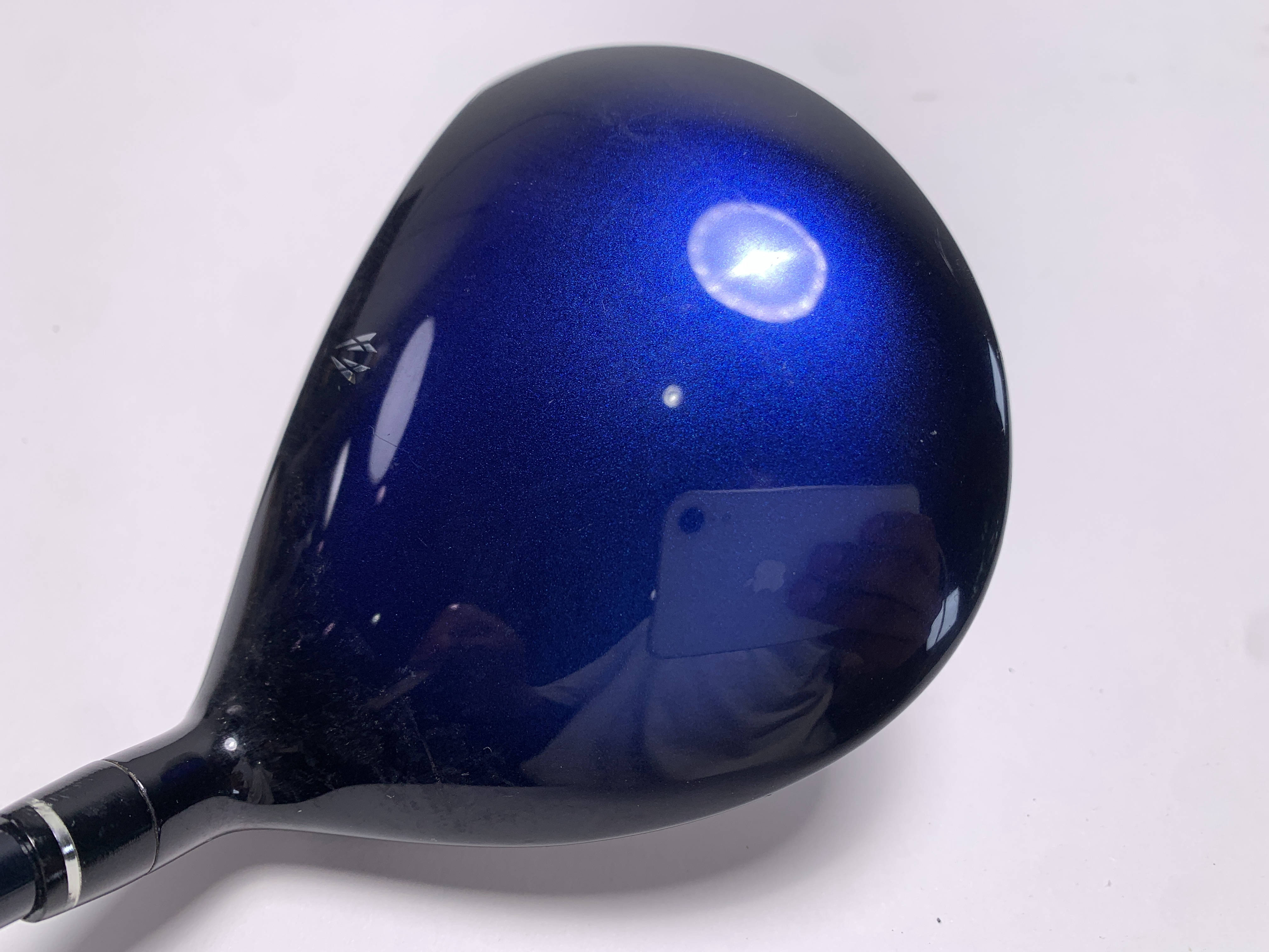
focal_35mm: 26
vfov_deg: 53.1
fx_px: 953
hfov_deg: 67.3
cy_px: 476
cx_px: 634
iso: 25
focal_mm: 4.25
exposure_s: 1/381
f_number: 1.8
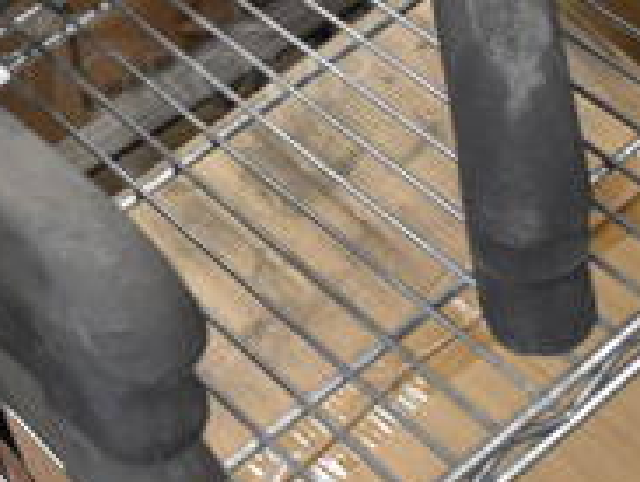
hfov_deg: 19.8
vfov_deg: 15.0
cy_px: -70
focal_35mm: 96
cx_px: 14
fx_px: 1778
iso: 3200
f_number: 3.8
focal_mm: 20
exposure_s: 1/125
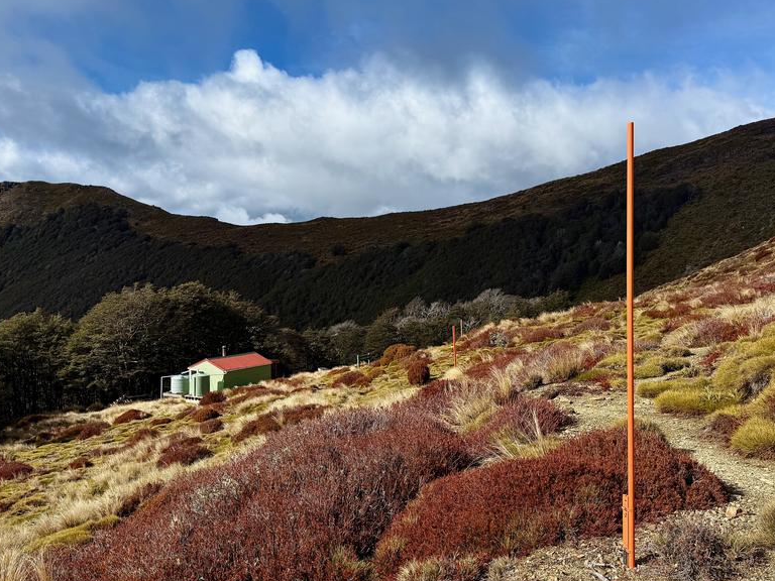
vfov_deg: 44.2
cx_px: 360
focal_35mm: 32
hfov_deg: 56.8
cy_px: 302
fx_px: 716
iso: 80
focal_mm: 6.76
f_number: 1.78
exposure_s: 1/3953
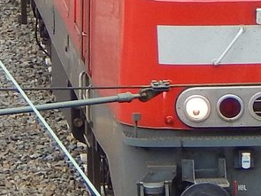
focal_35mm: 464
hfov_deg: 4.3
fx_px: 3497
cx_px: 249
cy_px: -73
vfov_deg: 3.2
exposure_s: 1/160
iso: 125
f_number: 4.6
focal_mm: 20.5
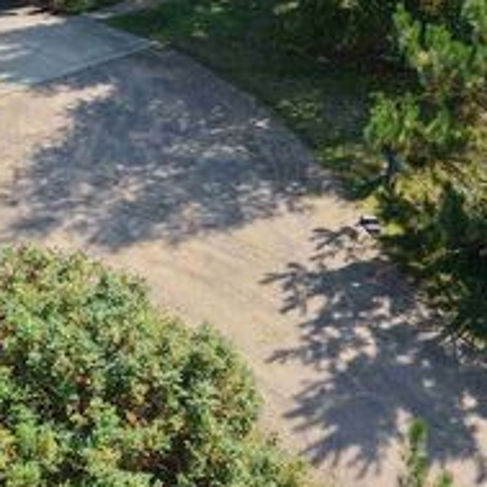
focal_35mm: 56
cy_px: 24
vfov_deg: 29.0
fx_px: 891
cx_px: 72
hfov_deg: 29.6
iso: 100
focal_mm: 8.67
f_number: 1.8
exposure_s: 1/800
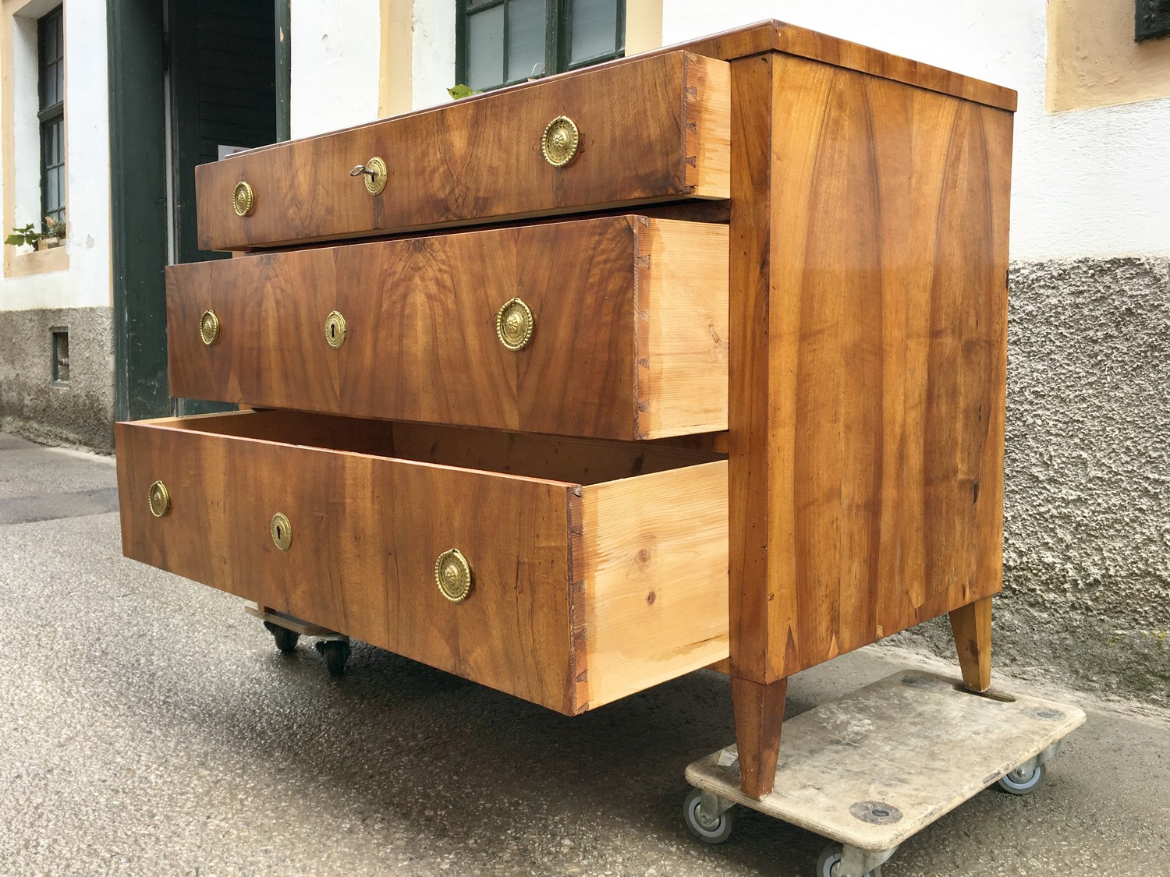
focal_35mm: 29
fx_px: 980
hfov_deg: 61.7
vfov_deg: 48.2
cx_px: 585
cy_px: 438
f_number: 2.2
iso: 25
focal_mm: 4.15
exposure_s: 1/130
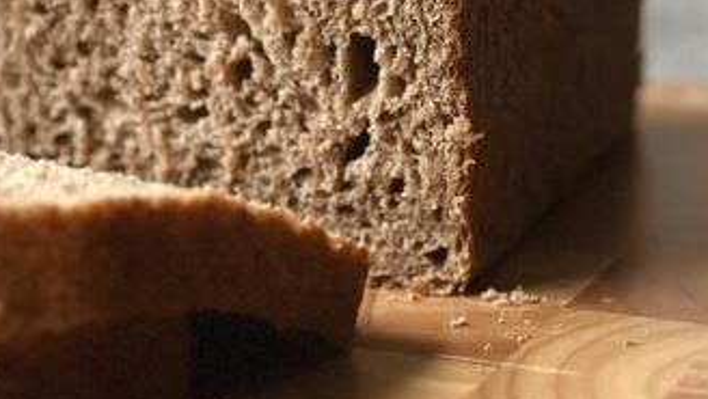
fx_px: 1916
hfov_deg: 20.9
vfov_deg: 11.9
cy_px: 168
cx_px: 231
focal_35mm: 102
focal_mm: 6.86
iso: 1600
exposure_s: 1/15
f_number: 1.78
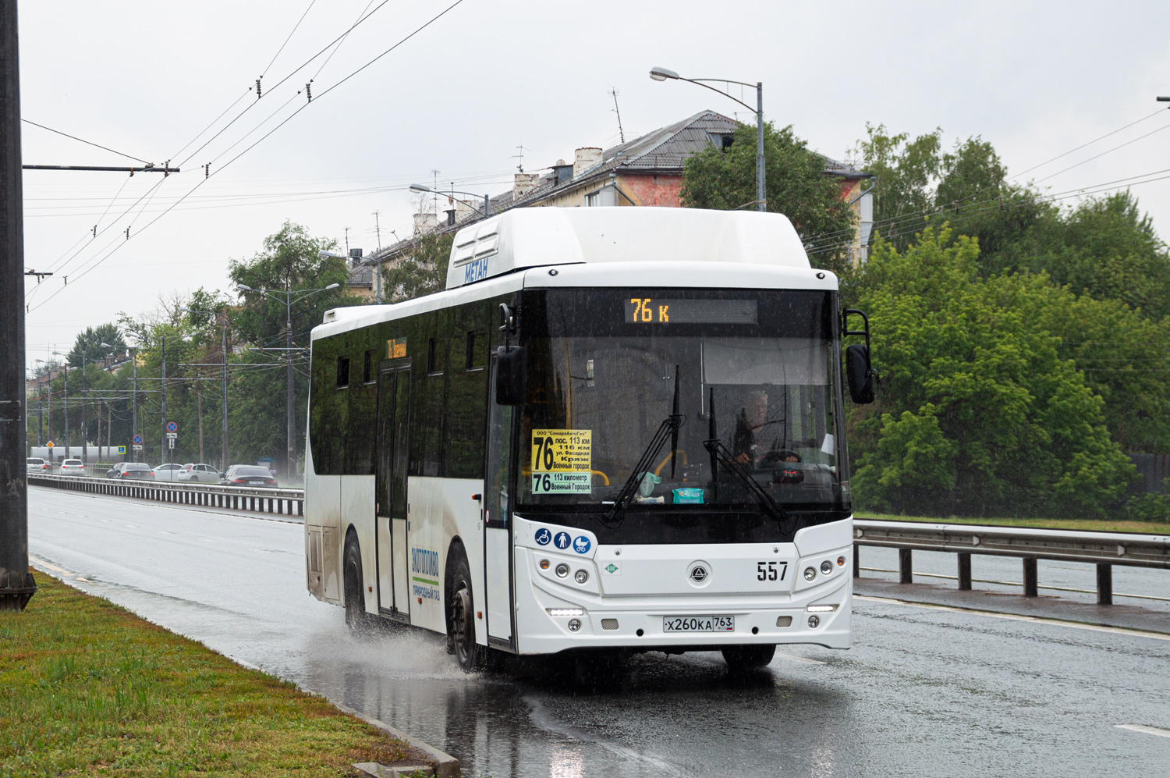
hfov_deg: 29.9
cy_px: 389
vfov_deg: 20.1
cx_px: 585
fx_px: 2192
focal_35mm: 68
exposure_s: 1/400
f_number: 5.6
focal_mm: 45
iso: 200
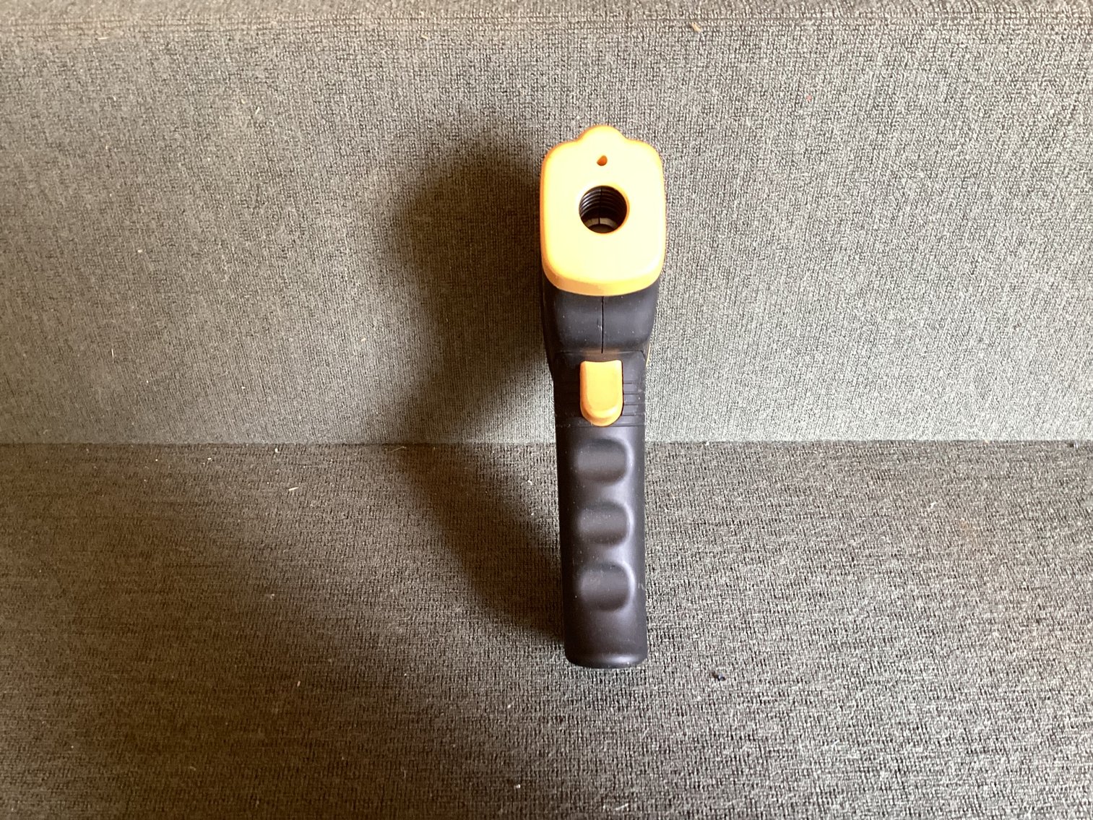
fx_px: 979
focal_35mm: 31
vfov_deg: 45.4
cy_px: 410
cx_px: 546
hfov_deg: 58.3
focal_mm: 3.3
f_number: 2.4
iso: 200
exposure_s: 1/50
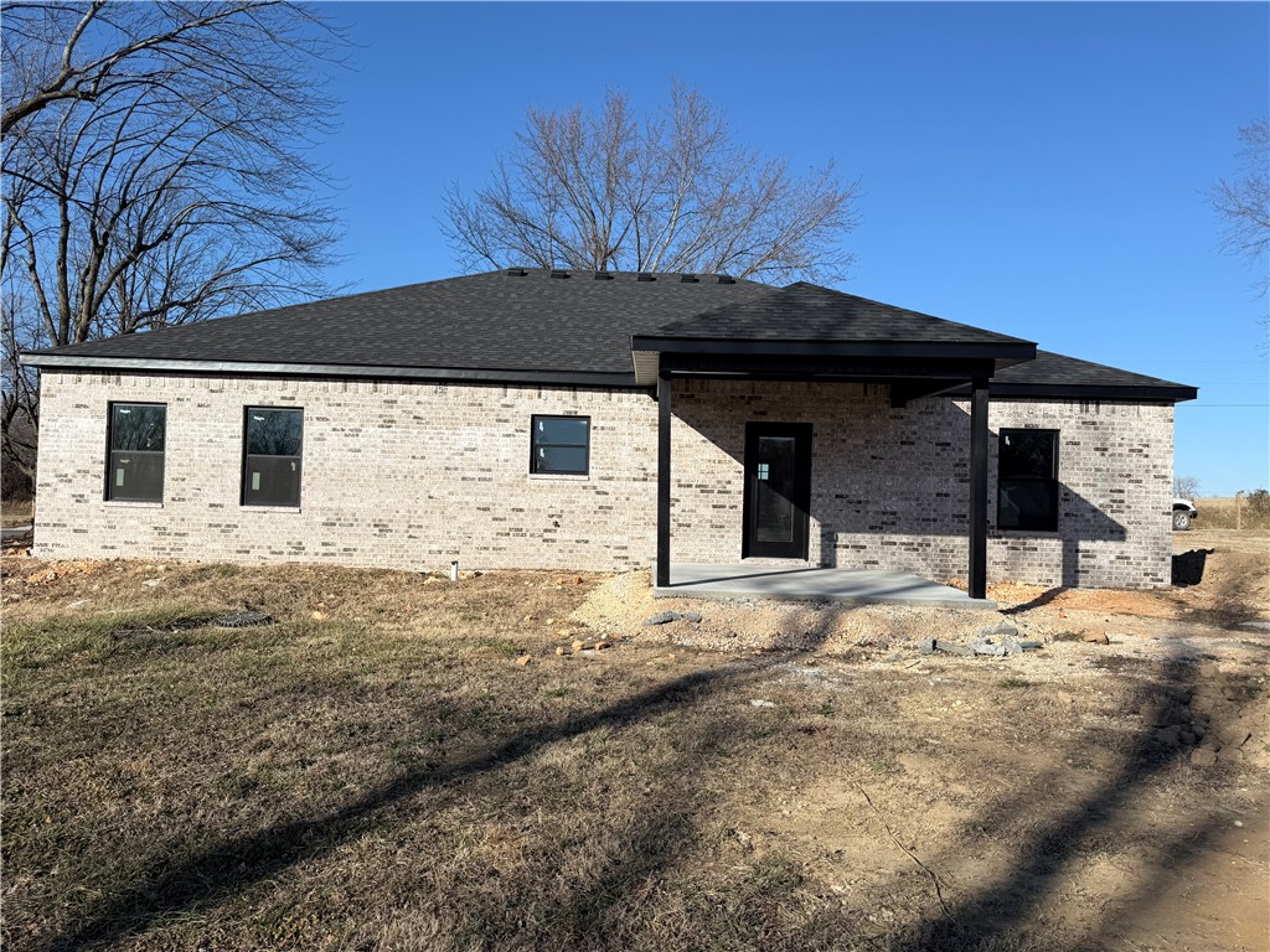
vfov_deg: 56.8
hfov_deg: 71.6
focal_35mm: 24
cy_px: 476
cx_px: 635
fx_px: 881
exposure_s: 1/5714
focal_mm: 6.76
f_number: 1.78
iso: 80
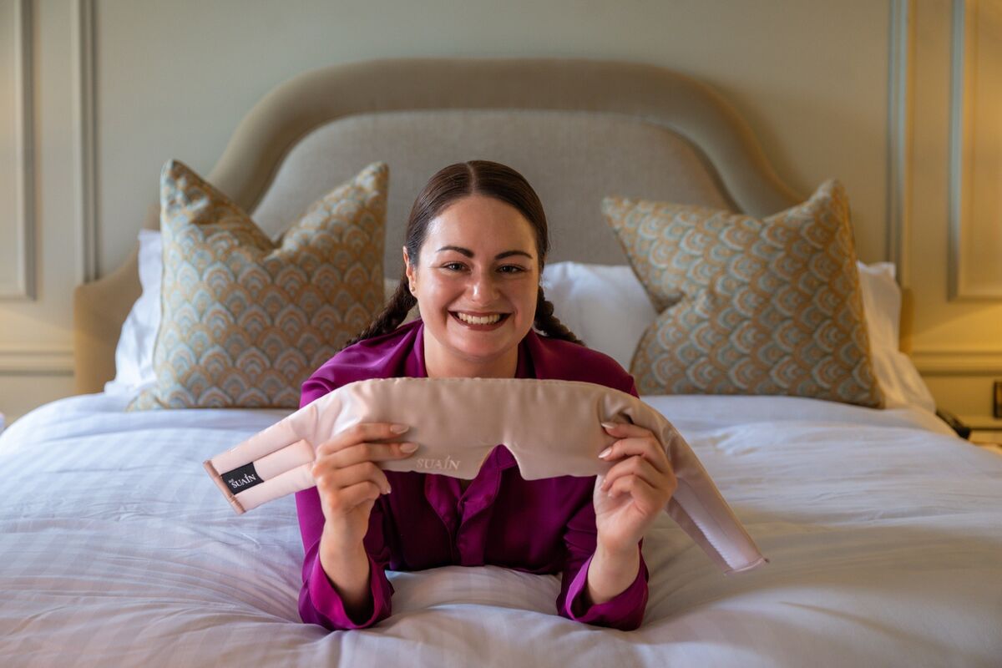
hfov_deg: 42.7
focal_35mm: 46
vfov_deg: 29.2
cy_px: 334
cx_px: 501
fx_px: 1280
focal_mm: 46
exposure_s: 1/100
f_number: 3.5
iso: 1600
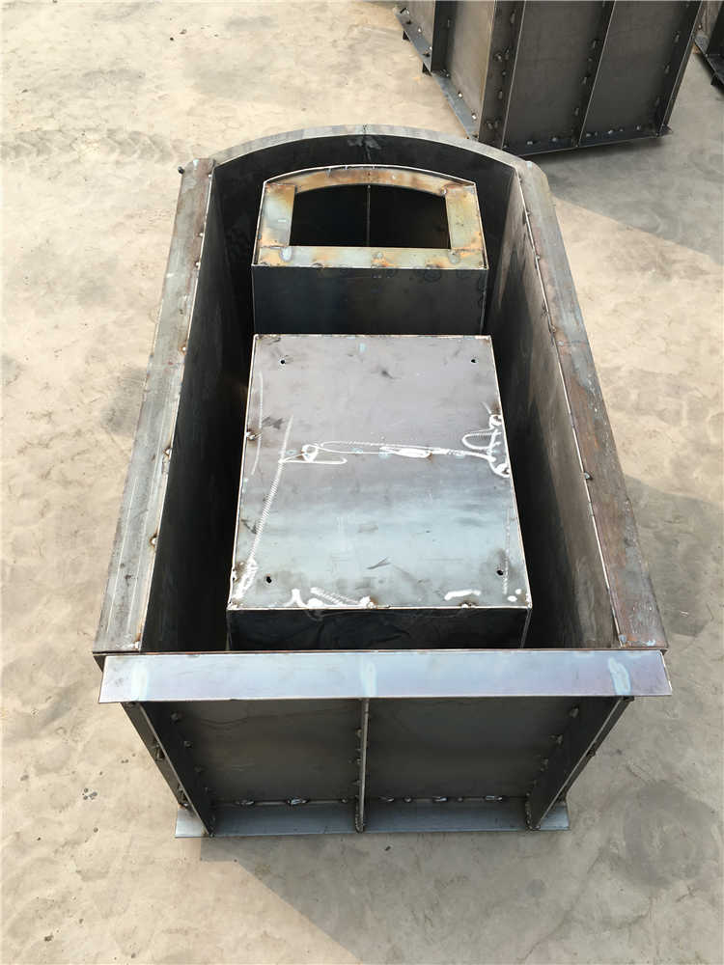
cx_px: 362
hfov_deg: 48.2
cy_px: 482
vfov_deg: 61.7
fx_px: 809
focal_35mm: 29
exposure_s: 1/605
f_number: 2.2
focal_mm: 4.15
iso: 25
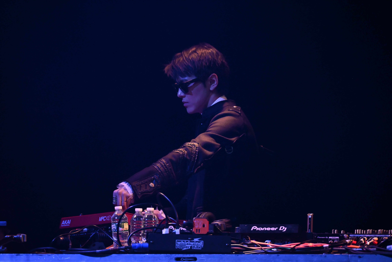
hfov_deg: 7.9
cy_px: 131
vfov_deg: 5.3
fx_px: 2832
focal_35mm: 260
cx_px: 196
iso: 6400
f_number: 8
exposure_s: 1/200
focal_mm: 260
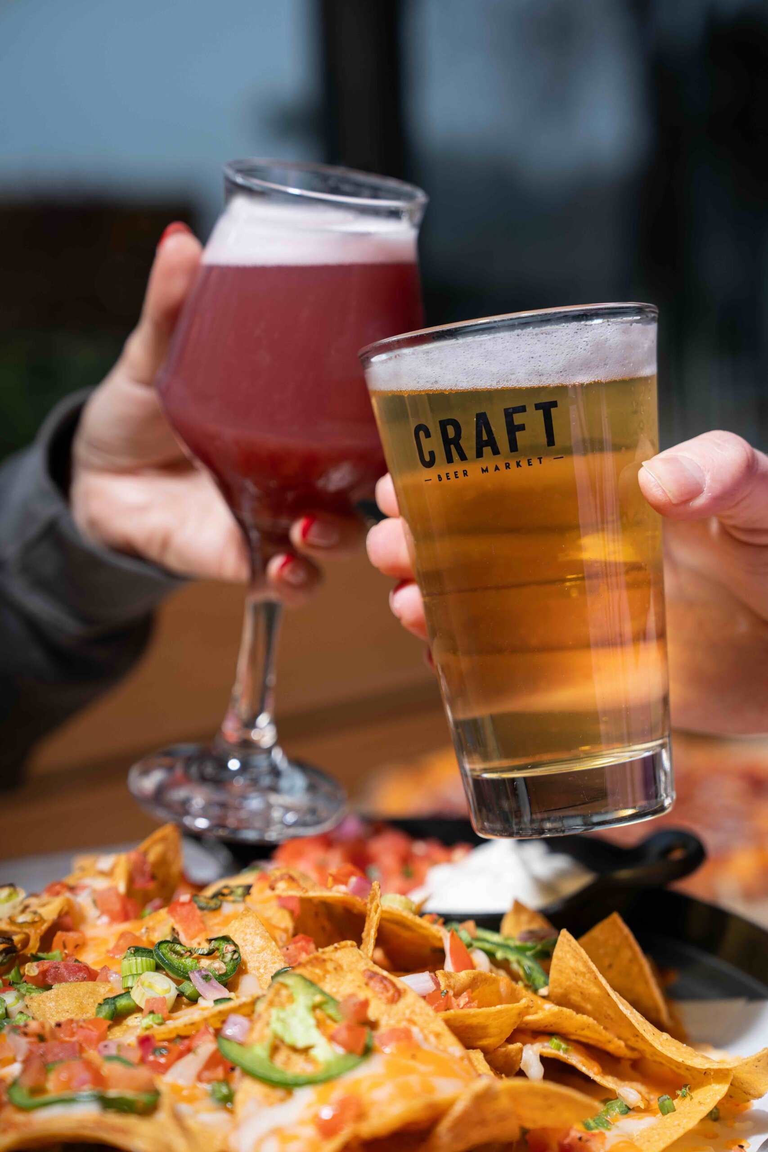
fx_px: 2240
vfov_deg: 28.8
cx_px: 384
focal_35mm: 70
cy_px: 576
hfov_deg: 19.5
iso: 125
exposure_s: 1/160
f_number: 4
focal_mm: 70
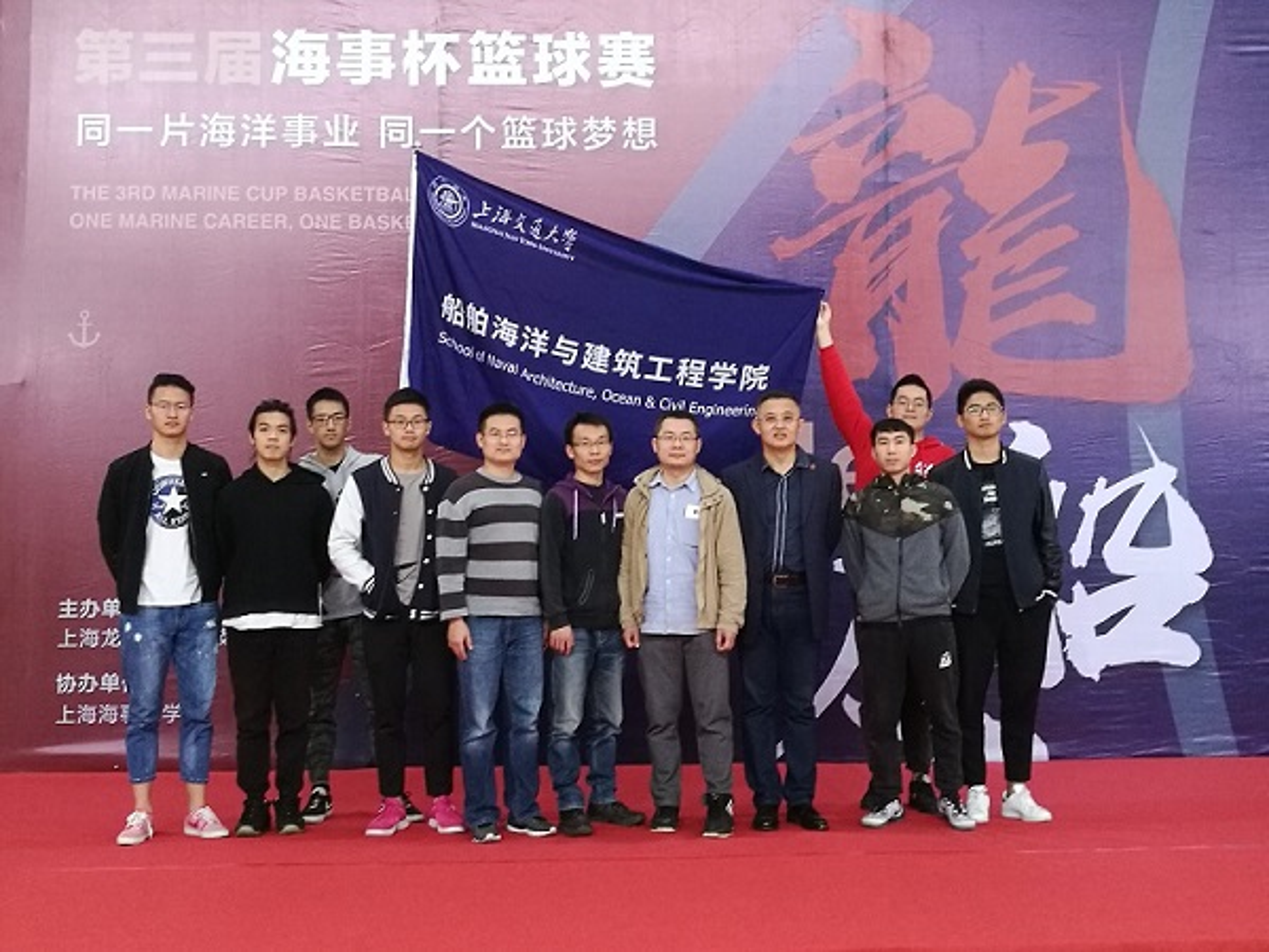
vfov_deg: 35.1
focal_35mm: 41
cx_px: 634
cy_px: 476
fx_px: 1503
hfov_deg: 45.8
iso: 320
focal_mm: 4.5
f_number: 2.2
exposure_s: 1/33.3
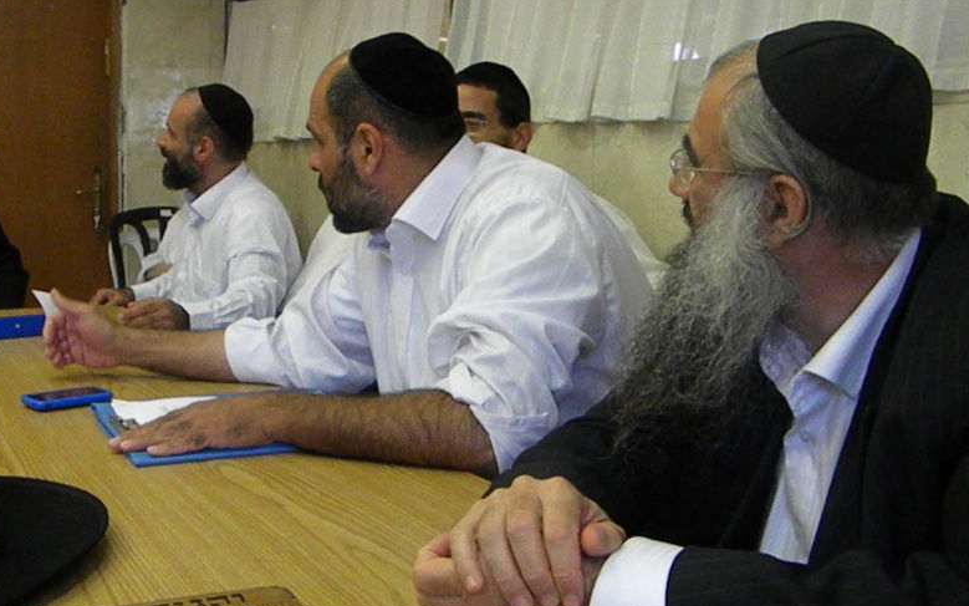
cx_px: 422
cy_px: 295
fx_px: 1030
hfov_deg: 50.2
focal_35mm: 39
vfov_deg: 32.8
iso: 994
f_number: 3.5
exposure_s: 1/65.1
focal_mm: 5
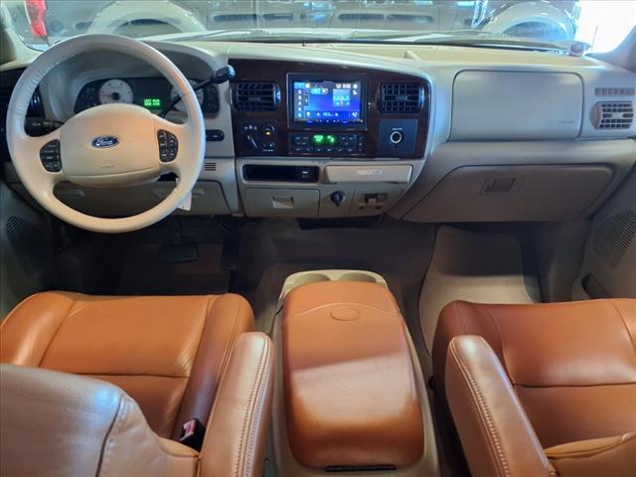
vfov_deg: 51.4
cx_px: 318
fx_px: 496
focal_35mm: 27
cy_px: 238
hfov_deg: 65.3
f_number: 1.9
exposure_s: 1/15
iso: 500
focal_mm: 3.58
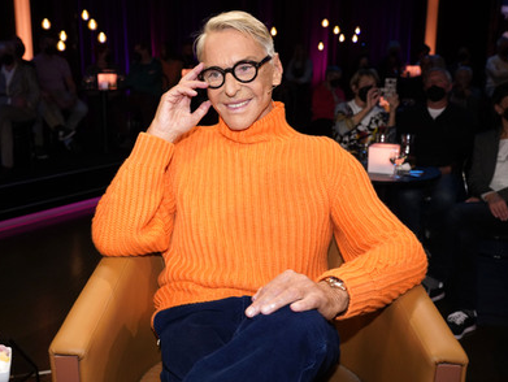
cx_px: 236
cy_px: 192
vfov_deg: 45.5
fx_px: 455
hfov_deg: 58.2
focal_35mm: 31
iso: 1600
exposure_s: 1/125
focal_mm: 28
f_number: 4.5
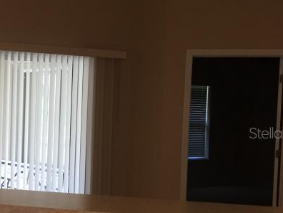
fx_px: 613
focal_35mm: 75
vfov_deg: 19.6
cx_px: -49
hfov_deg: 23.9
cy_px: 133
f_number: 2.2
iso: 40
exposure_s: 1/30
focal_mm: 4.15
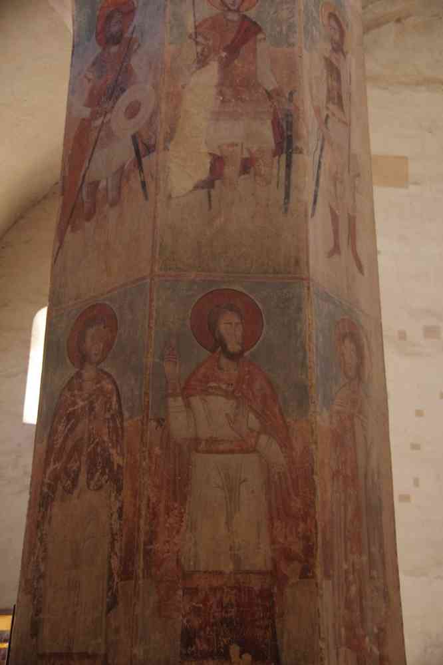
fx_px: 794
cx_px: 222
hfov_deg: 31.2
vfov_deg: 45.4
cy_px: 332
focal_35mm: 43
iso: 3200
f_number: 4
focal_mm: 29.4
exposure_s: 1/10
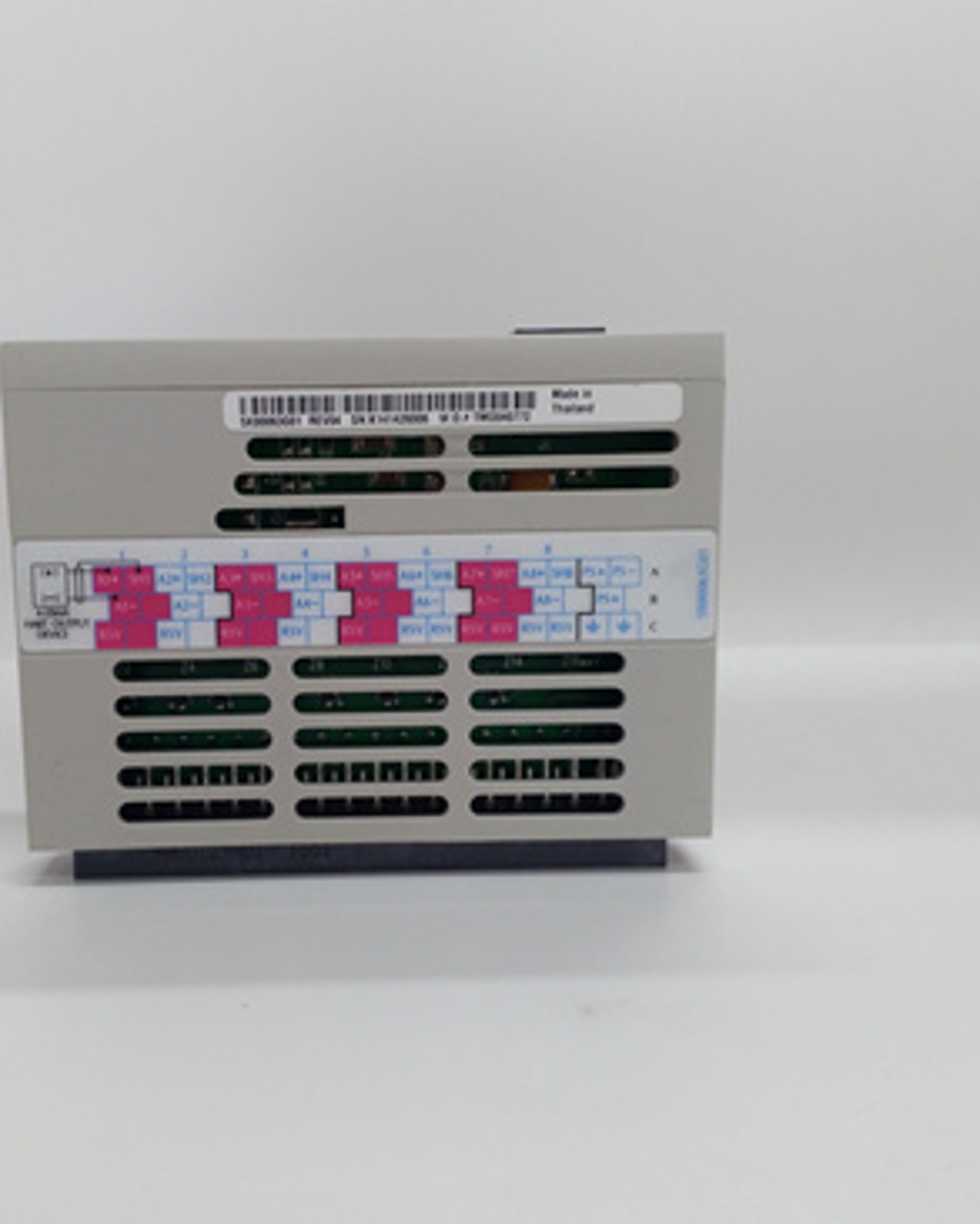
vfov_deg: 50.3
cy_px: 614
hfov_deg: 40.9
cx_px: 378
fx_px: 1305
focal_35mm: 36
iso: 143
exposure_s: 1/50
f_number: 2
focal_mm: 3.79
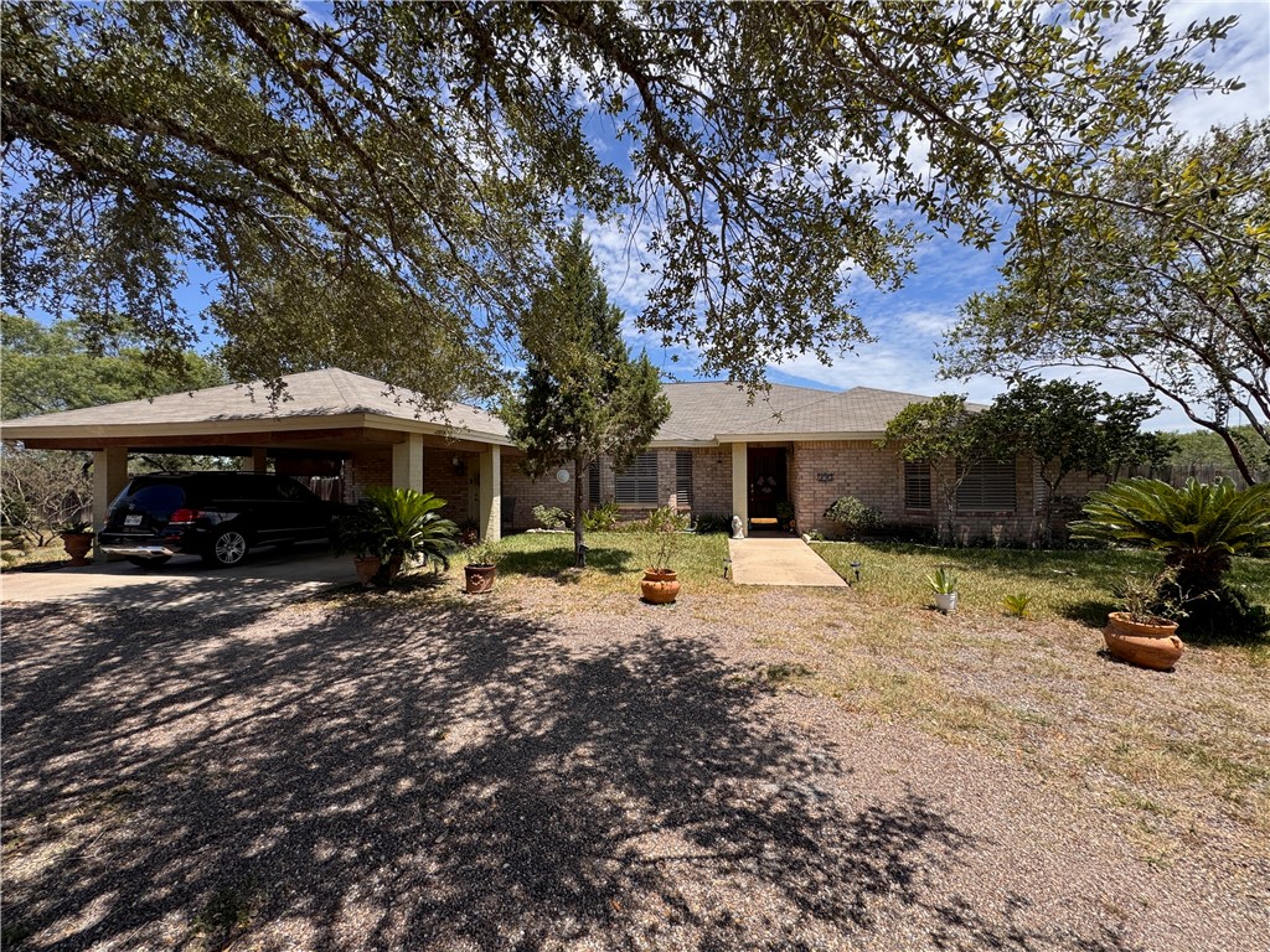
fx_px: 514
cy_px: 476
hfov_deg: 102.1
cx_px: 635
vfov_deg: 85.7
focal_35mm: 14
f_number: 2.2
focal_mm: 2.22
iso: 50
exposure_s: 1/1449
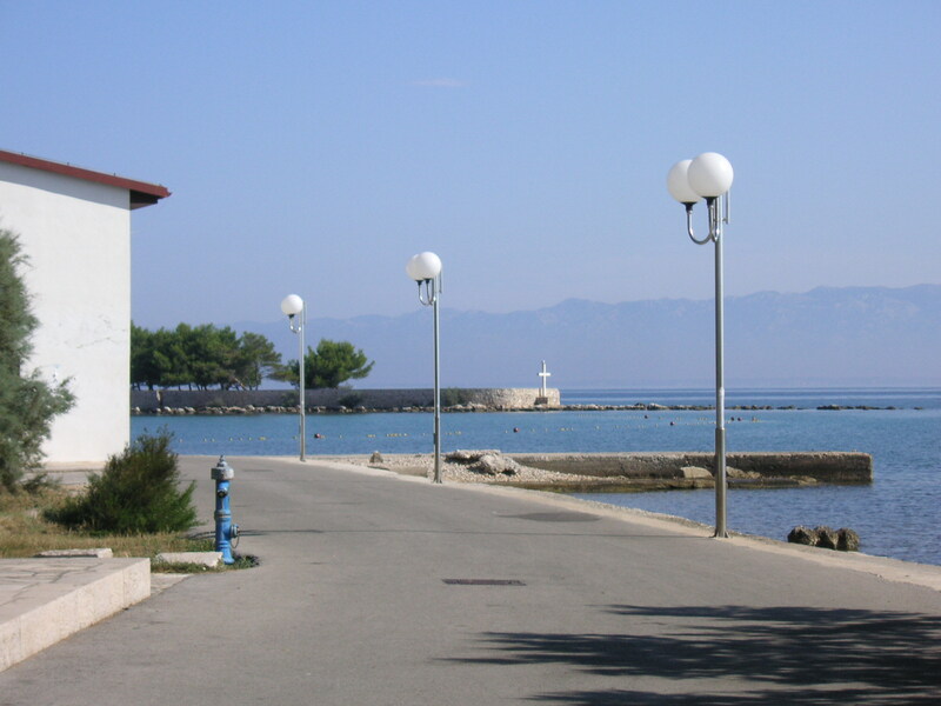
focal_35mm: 105
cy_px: 353
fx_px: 2854
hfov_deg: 18.7
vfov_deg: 14.1
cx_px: 470
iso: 50
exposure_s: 1/500
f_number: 5
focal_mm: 17.1
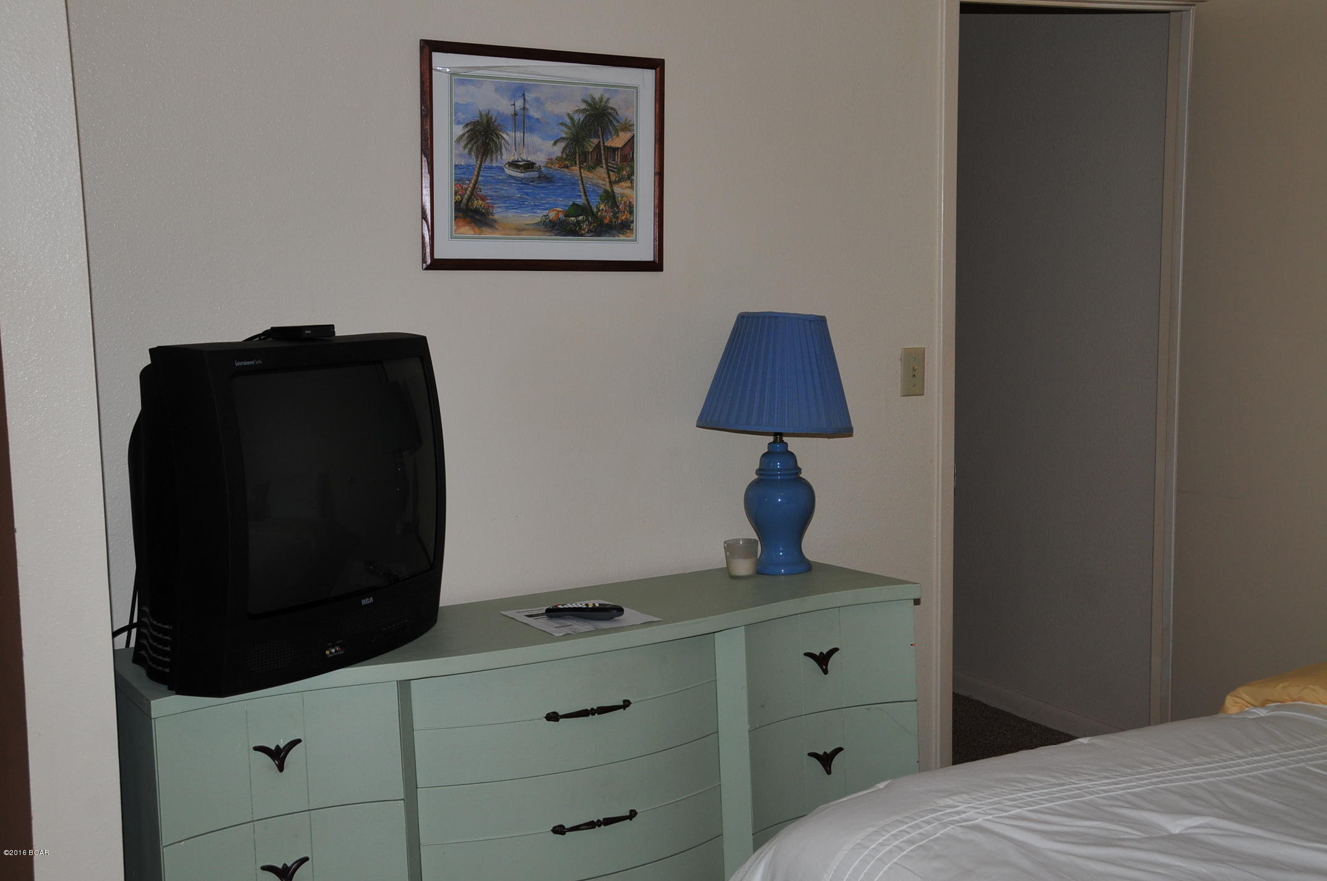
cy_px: 440
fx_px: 1601
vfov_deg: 30.8
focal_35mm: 44
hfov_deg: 45.0
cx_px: 664
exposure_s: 1/250
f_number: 8
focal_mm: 29
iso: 250
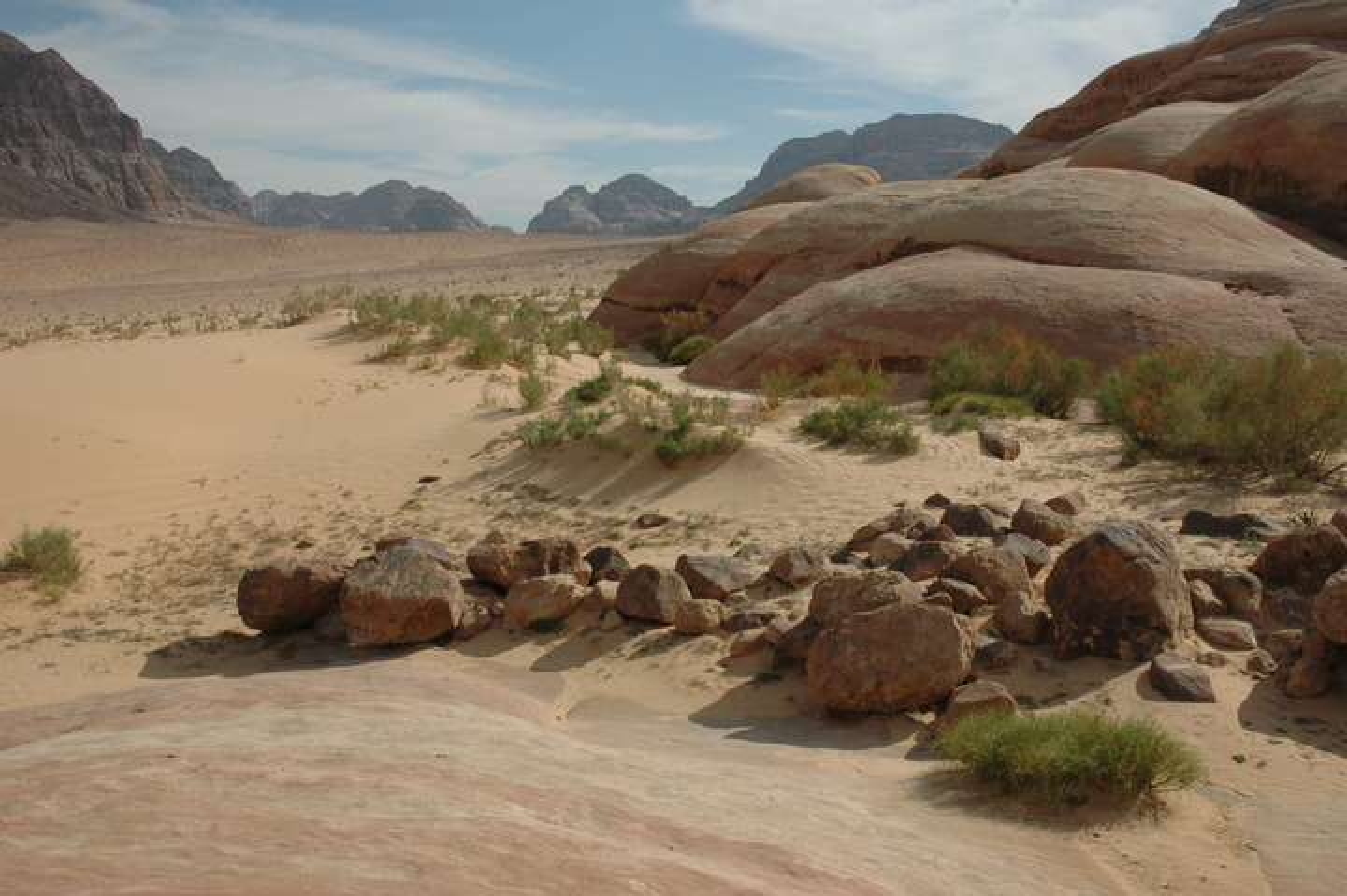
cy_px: 448
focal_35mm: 33
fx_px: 1234
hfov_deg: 57.3
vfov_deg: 39.9
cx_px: 674
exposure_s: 1/800
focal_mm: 22
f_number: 14
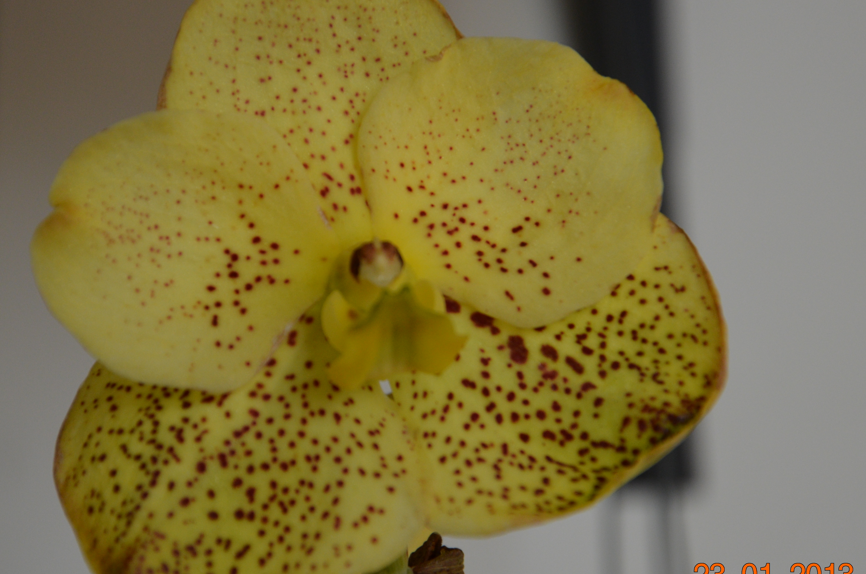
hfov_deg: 10.7
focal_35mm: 192
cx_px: 395
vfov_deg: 7.1
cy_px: 257
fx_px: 4609
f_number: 5.6
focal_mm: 98
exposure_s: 1/125
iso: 720
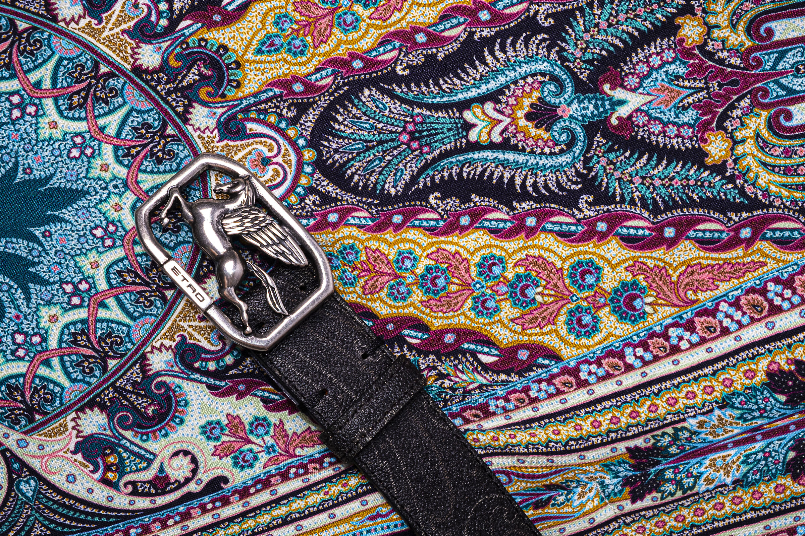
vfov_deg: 21.2
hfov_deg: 31.4
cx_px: 402
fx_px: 1431
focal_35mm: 64
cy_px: 268
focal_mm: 42.5
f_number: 13
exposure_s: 1/180
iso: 100
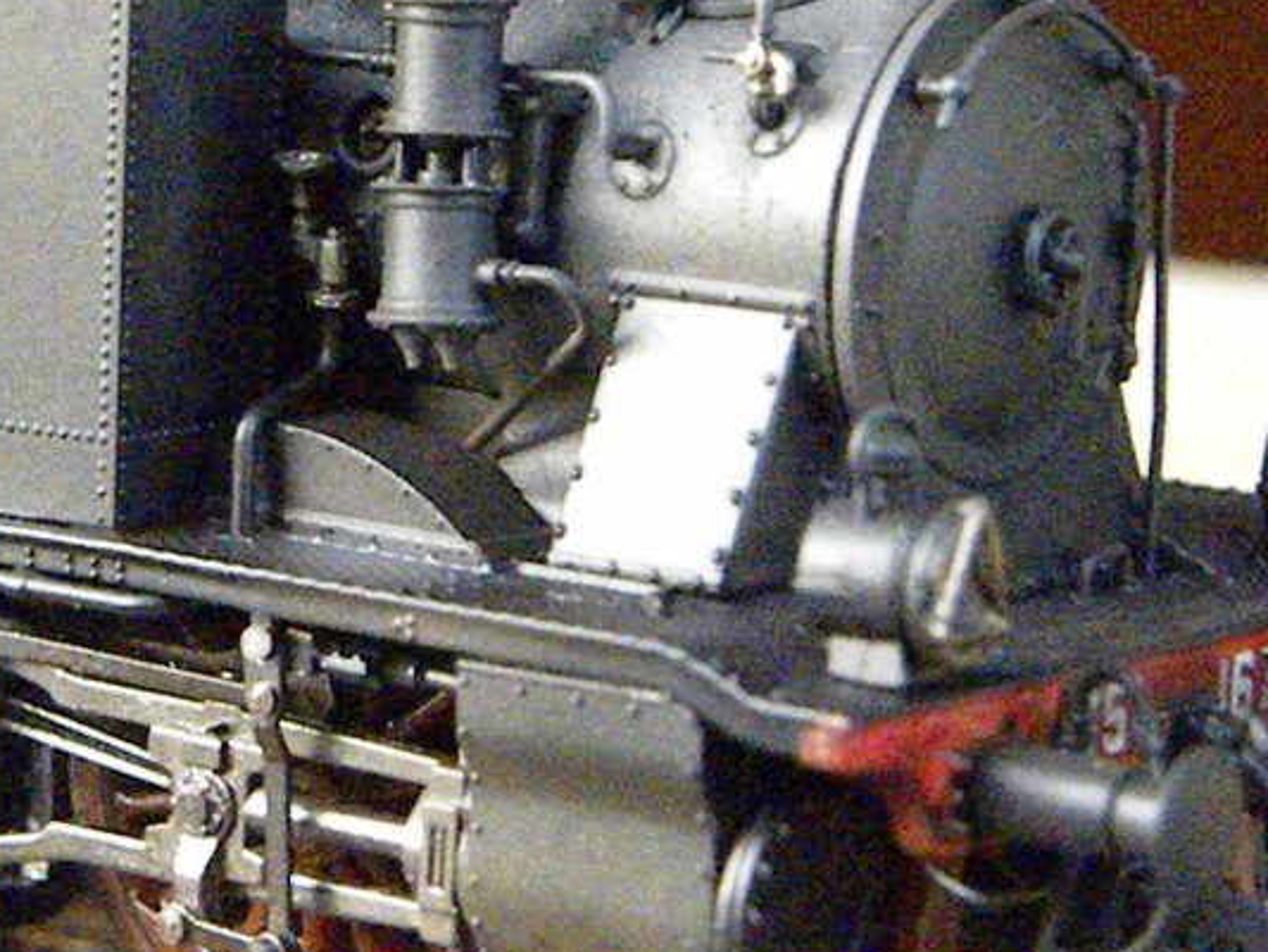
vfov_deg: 7.9
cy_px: 280
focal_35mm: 188
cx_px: 99
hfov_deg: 10.5
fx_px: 6888
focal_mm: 16.9
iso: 5734
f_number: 4
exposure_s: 1/270
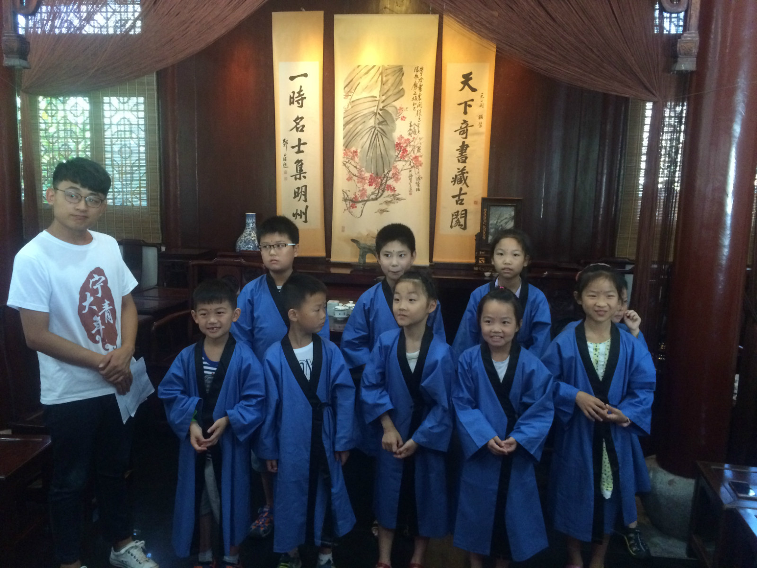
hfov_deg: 61.7
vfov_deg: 48.2
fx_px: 634
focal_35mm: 29
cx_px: 378
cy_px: 284
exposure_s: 1/25
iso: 320
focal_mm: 4.15
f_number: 2.2
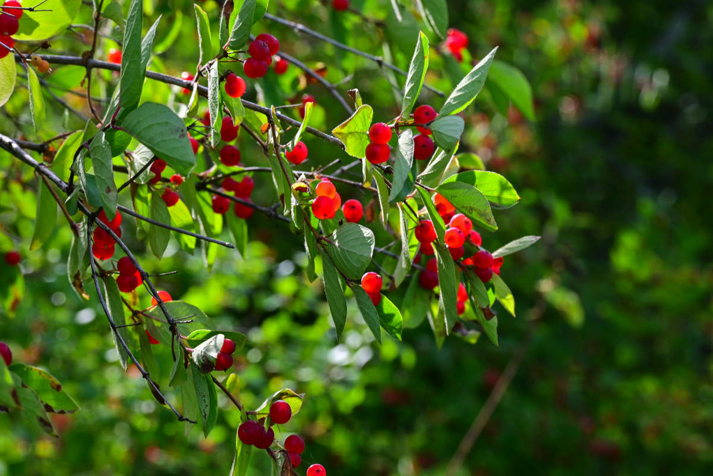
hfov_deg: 16.1
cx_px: 356
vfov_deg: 10.8
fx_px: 2525
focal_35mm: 128
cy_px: 238
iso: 160
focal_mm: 85
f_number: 11
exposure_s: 1/80
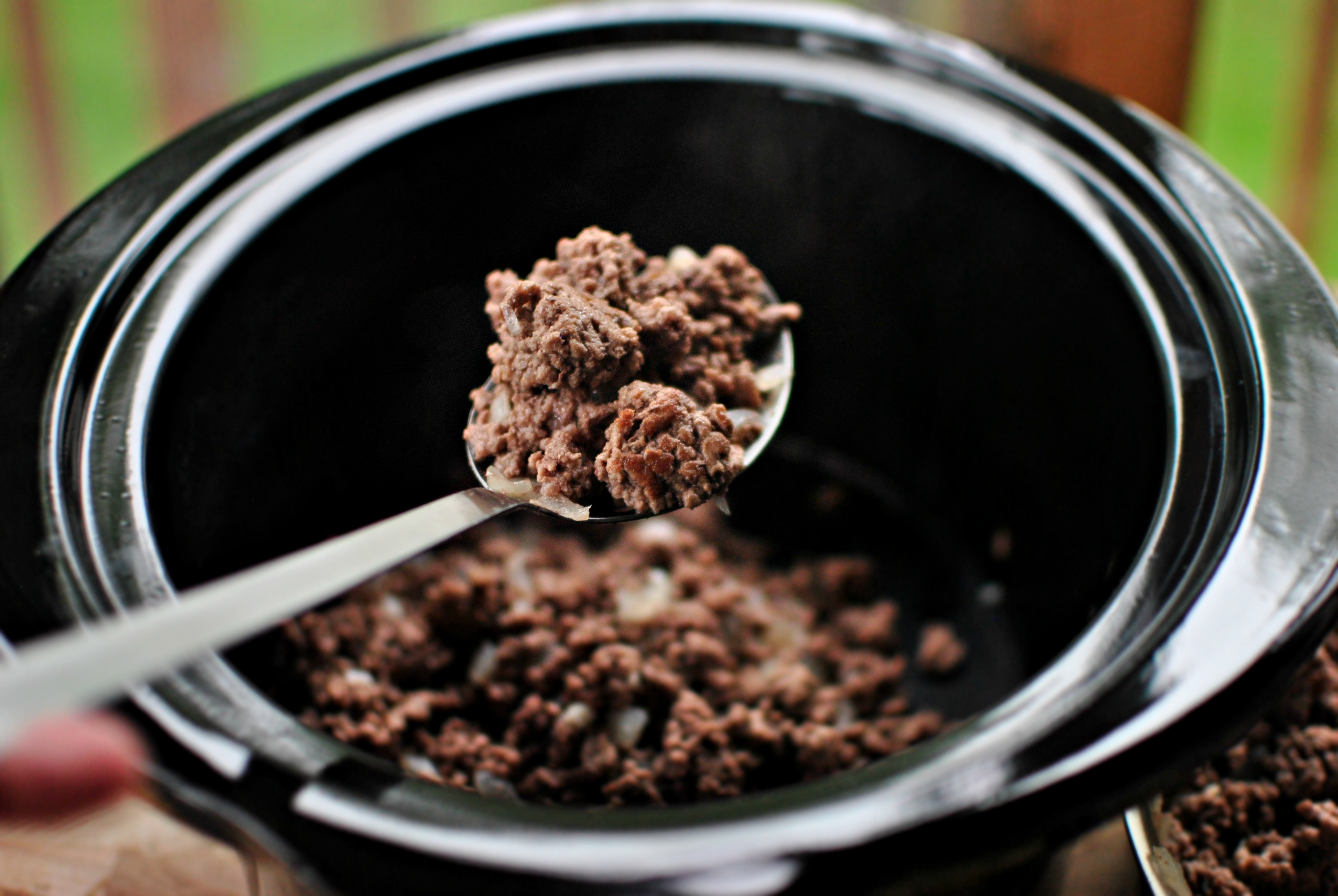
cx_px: 669
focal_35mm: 52
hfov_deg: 37.8
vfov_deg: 25.8
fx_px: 1954
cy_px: 448
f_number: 1.8
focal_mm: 35
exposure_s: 1/320
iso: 400
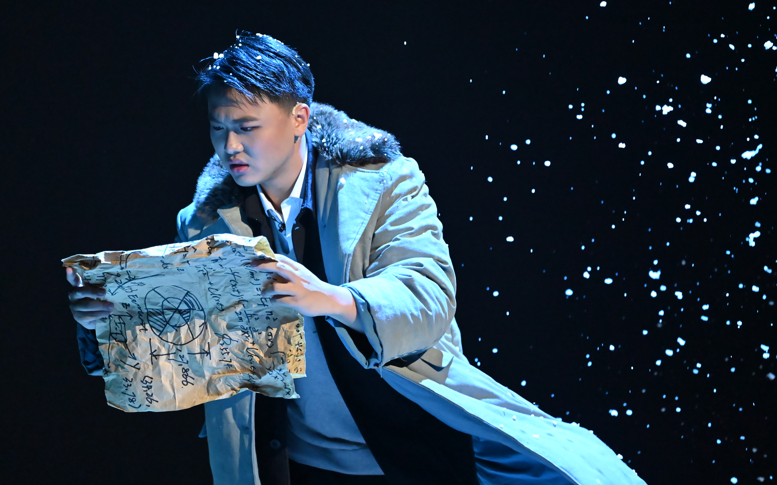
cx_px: 367
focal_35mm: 241
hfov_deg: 8.7
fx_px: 5103
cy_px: 198
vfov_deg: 5.4
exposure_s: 1/400
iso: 8000
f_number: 2.8
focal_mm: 200
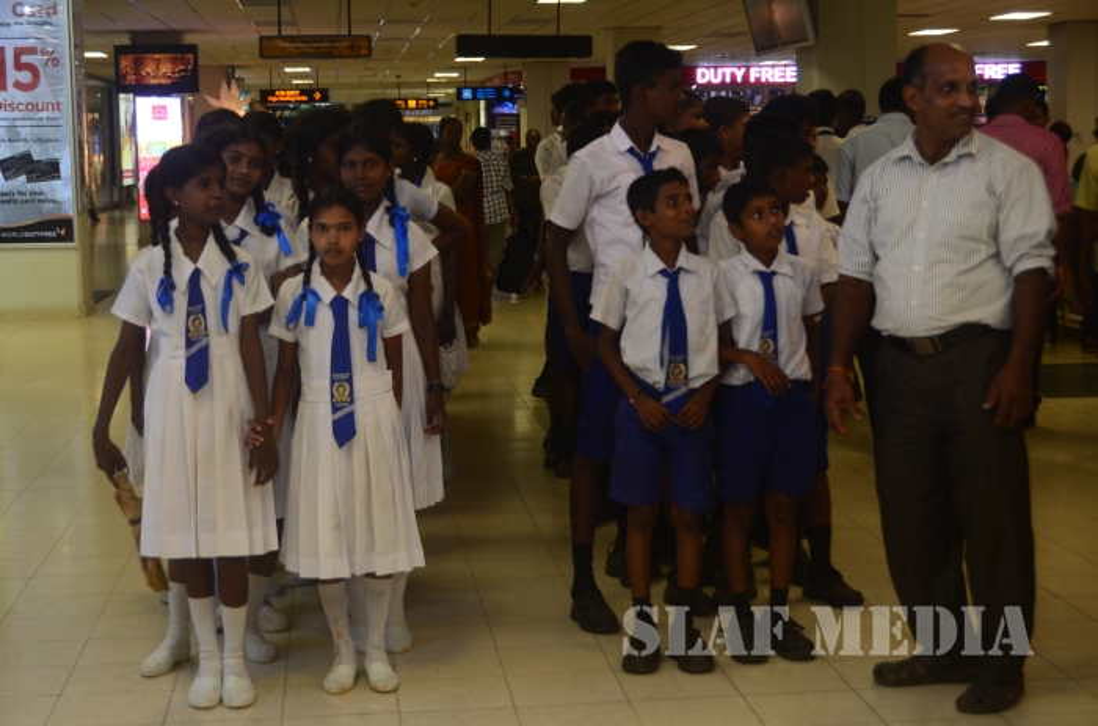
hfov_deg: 33.5
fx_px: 1825
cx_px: 549
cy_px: 363
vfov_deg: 22.5
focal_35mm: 60
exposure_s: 1/60
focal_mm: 40
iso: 400
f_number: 4.5
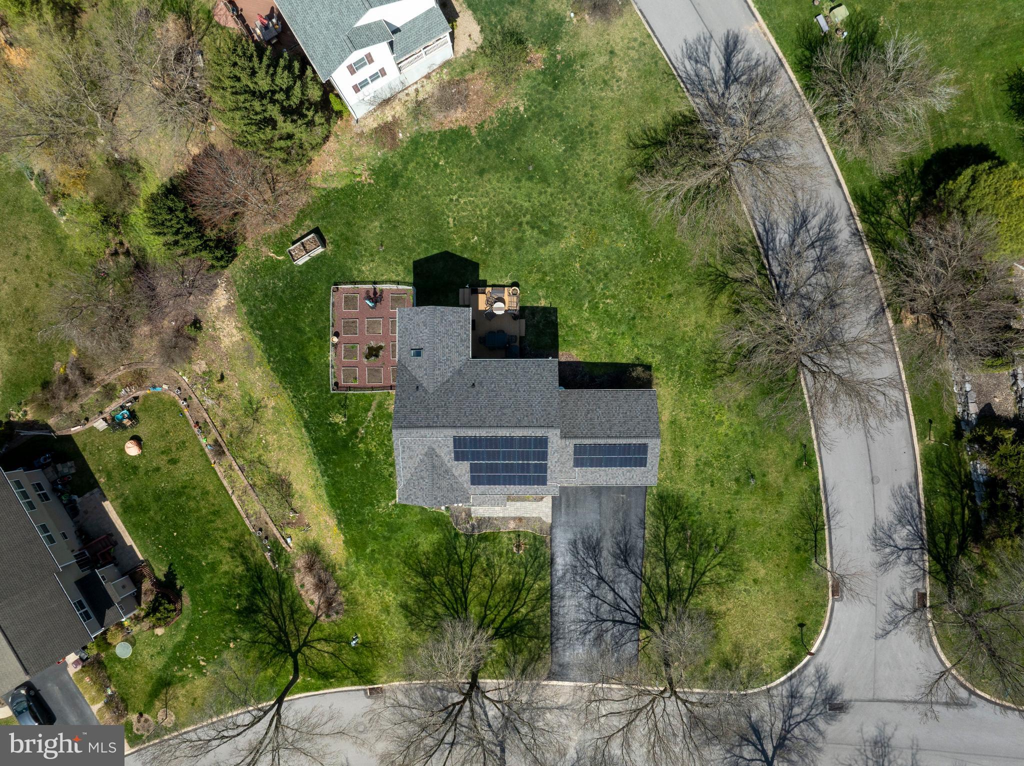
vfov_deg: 56.8
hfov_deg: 71.6
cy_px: 383
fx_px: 709
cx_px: 512
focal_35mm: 24
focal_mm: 12.29
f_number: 7.1
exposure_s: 1/400
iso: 100
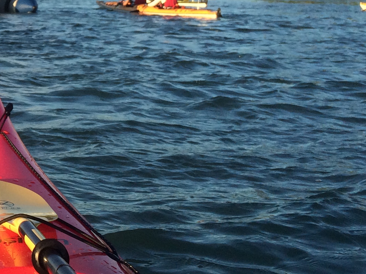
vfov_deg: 16.1
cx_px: -125
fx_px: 941
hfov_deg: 20.0
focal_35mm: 89
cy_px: -26
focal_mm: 4.15
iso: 32
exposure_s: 1/873
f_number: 2.2
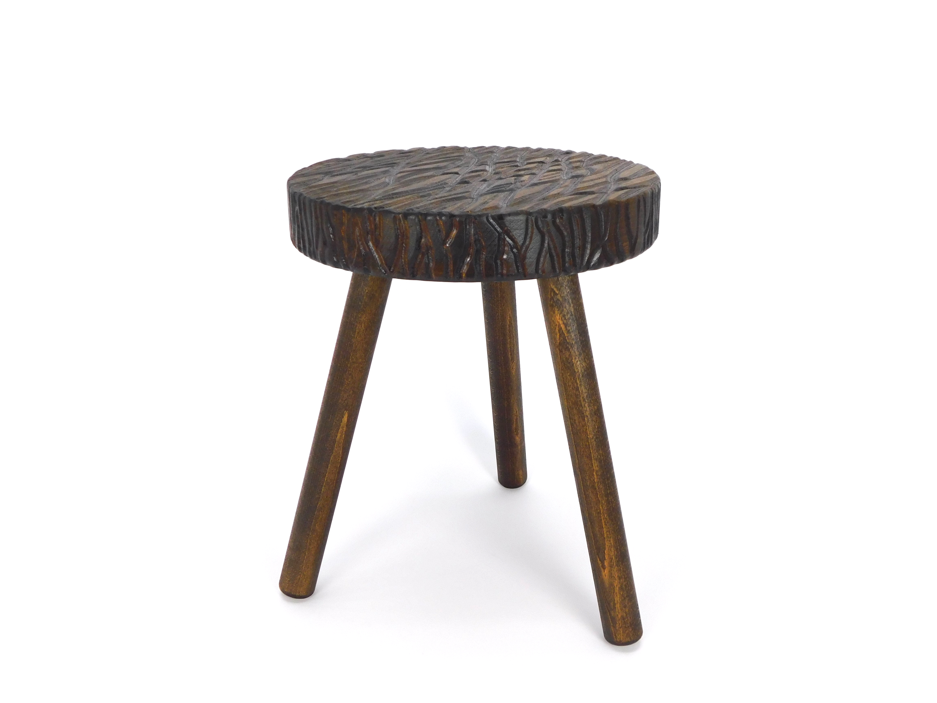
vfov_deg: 39.7
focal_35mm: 36
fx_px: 974
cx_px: 468
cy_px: 352
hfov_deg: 51.4
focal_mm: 6.3
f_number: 3.5
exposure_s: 1/125
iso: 125
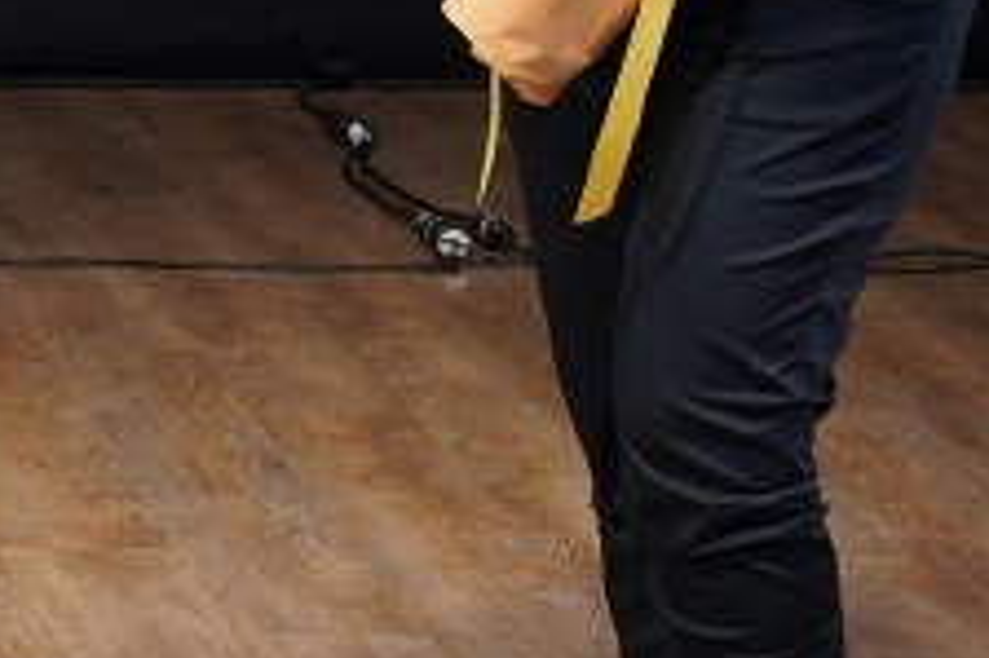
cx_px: -865
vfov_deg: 6.6
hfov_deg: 9.5
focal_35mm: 204
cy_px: -486
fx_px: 5600
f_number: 5
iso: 800
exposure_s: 1/60
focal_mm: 38
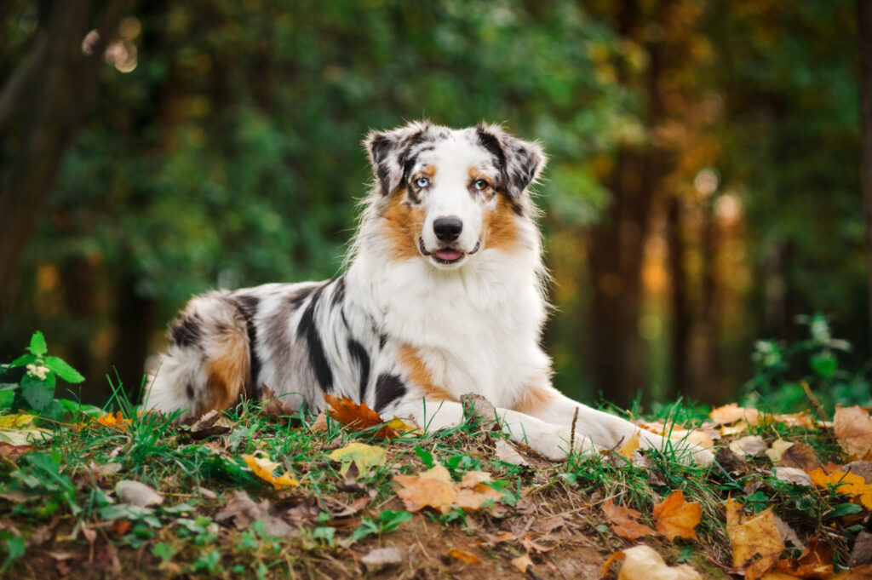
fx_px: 2541
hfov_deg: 19.5
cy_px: 290
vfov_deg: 13.0
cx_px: 436
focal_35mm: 105
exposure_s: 1/500
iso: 400
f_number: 4
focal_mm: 105
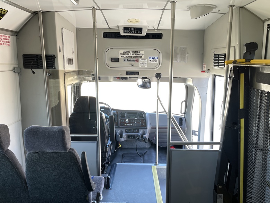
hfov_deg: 67.3
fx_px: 203
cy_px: 102
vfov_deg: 53.1
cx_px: 135
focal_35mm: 26
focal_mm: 5.1
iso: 32
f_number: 1.6
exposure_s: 1/124
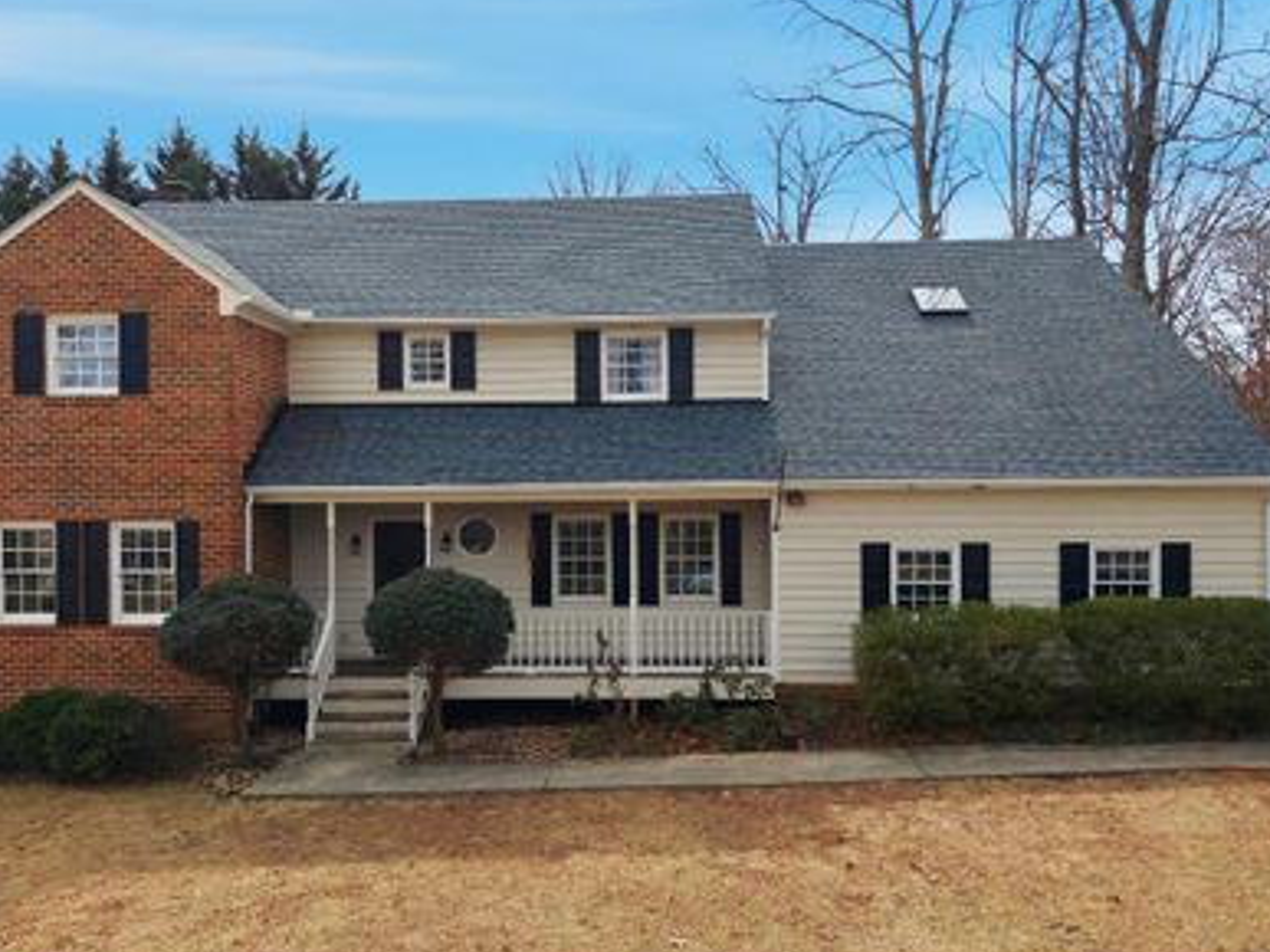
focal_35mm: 31
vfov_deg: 45.4
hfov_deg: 58.3
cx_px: 604
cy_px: 487
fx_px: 1137
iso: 280
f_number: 1.8
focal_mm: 8.7
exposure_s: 1/8000
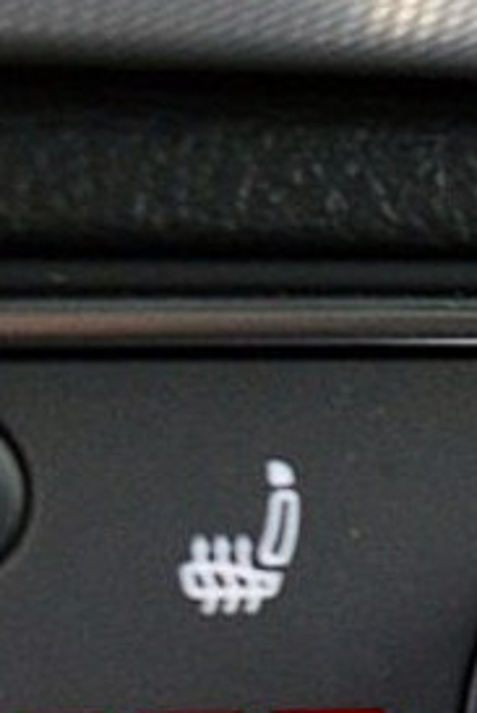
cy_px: 1080
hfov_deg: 4.9
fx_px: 5002
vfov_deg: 8.0
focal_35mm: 252
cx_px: 1898
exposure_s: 1/60
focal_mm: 24
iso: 800
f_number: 7.1
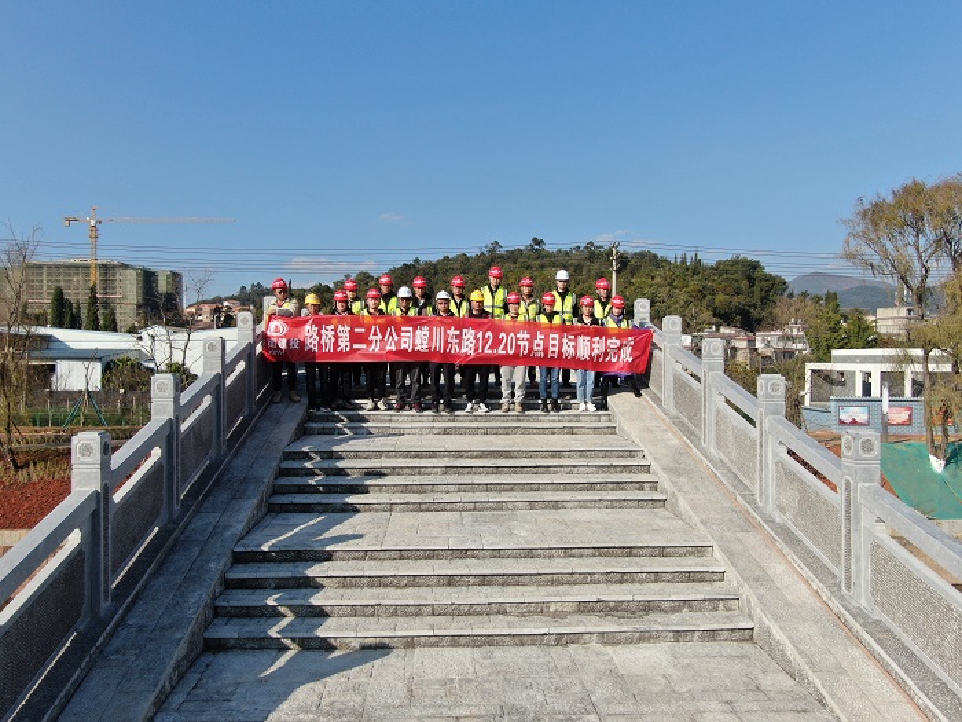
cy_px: 361
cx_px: 481
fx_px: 806
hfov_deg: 61.7
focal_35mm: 29
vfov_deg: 48.2
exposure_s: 1/1000
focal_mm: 5
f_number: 3
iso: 100
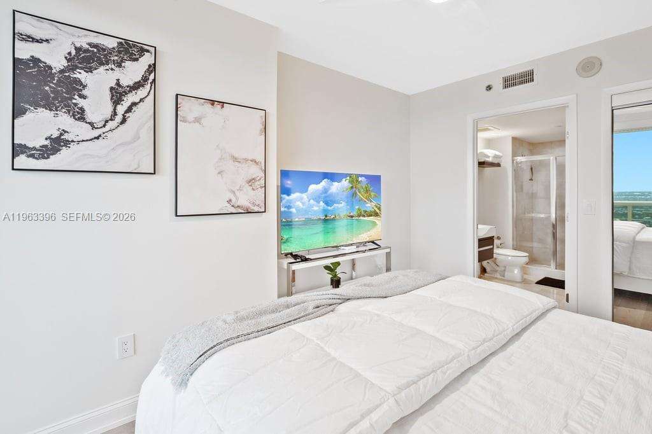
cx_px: 326
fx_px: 272
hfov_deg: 100.4
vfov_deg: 77.3
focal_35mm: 15
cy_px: 217
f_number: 8
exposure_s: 1/15
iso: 720
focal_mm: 10
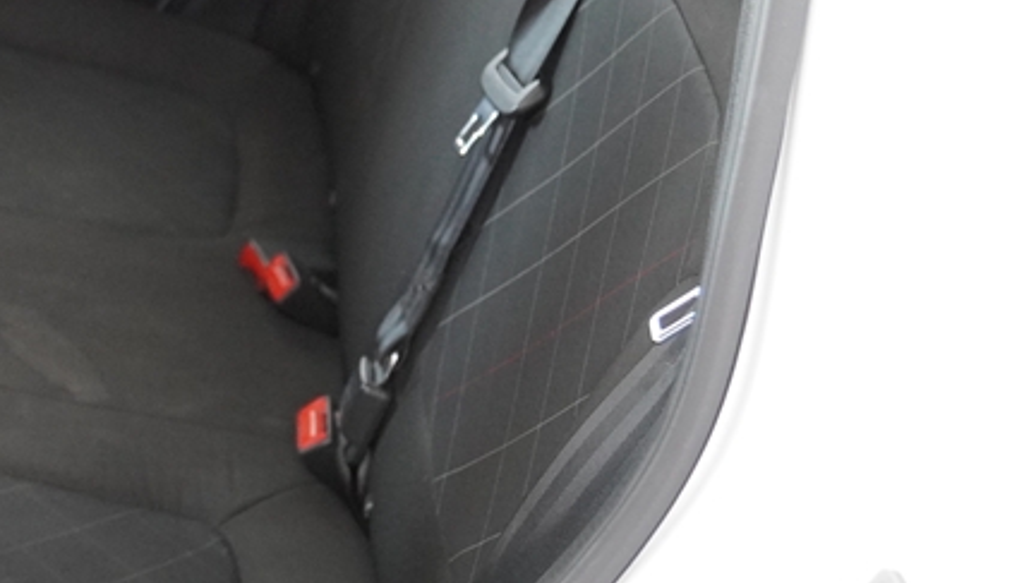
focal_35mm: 78
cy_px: 54
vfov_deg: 15.3
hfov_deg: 25.4
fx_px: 2149
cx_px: -62
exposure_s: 1/160
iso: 2500
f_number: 2.8
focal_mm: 21
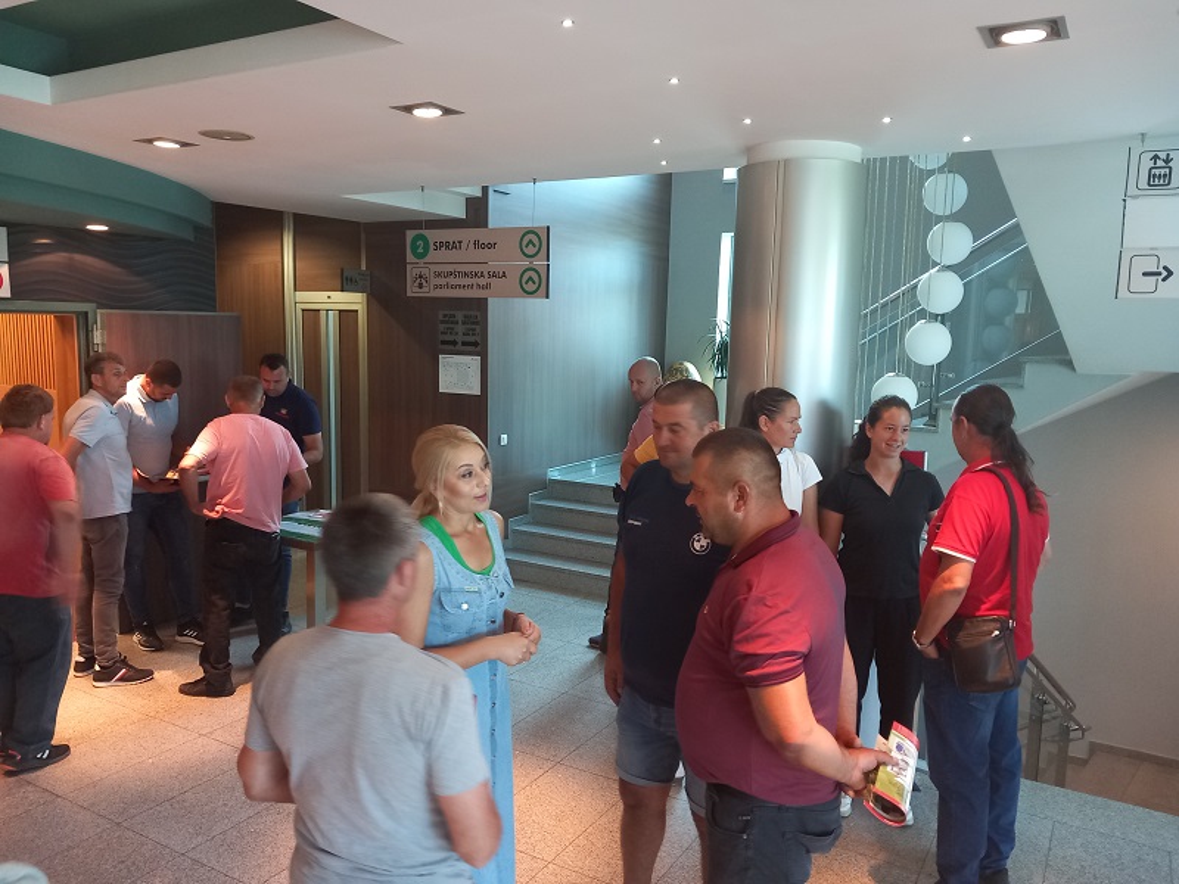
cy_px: 442
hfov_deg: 65.3
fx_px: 920
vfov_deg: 51.4
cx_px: 590
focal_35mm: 27
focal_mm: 4
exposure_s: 1/25
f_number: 1.8
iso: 250
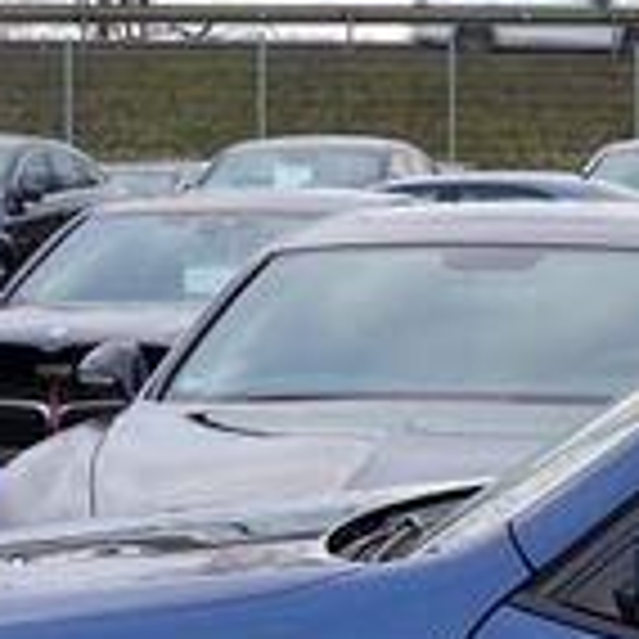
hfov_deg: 10.9
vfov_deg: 11.9
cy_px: 459
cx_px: 1256
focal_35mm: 147
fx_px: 3070
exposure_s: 1/100
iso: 100
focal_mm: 24
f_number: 5
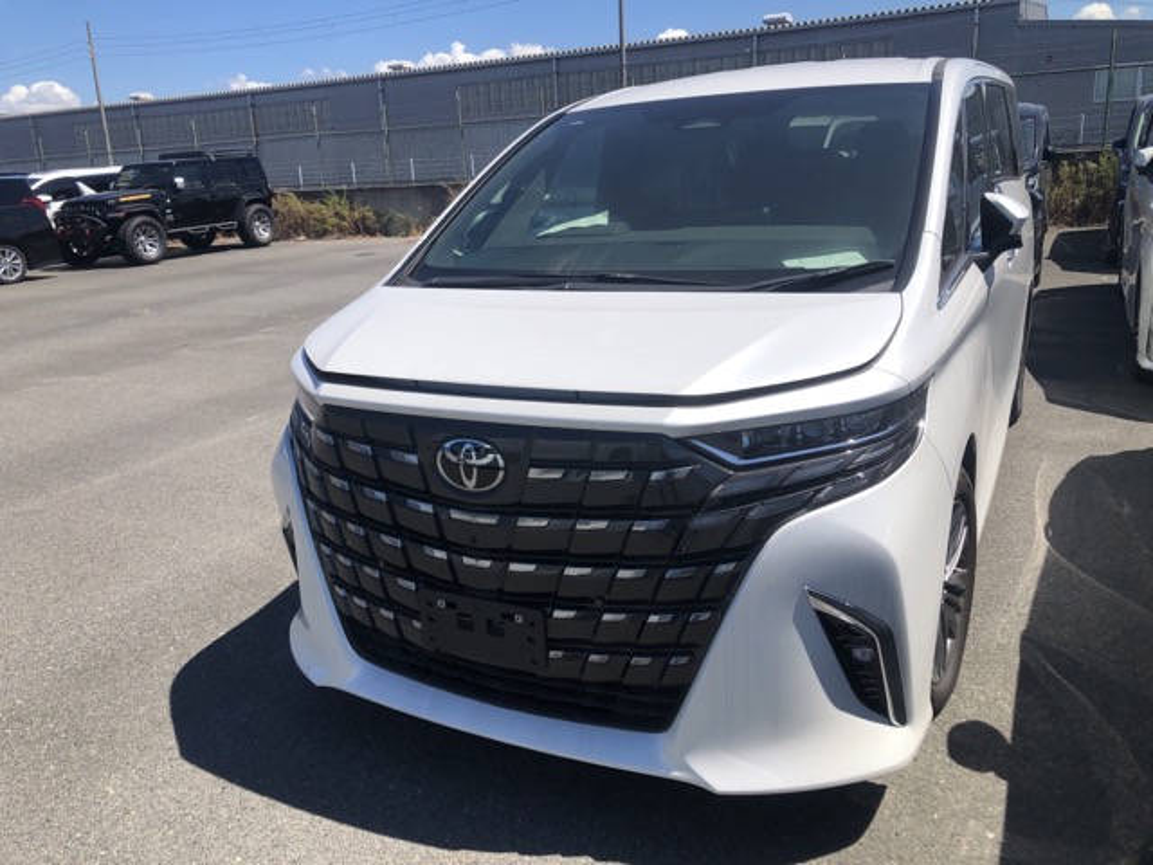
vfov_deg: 49.7
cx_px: 576
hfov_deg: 63.4
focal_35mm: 28
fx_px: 933
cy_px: 432
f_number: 1.8
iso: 20
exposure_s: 1/2183
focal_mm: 3.99
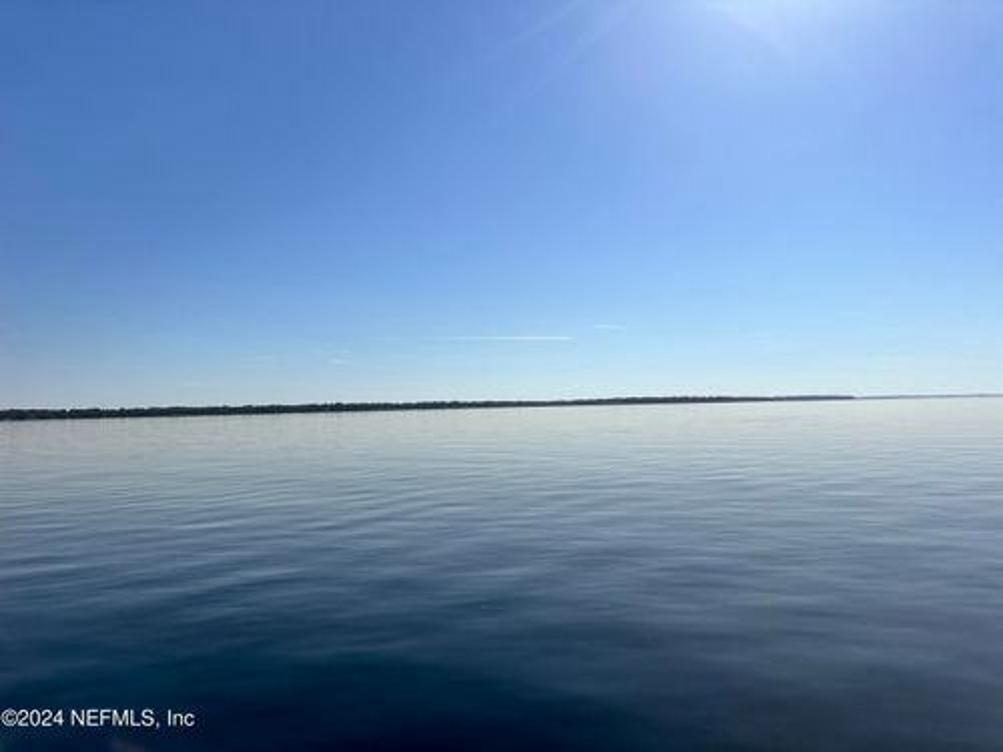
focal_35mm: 24
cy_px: 376
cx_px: 502
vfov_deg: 56.8
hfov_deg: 71.6
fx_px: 695
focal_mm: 6.86
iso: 80
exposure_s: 1/15625
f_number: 1.78
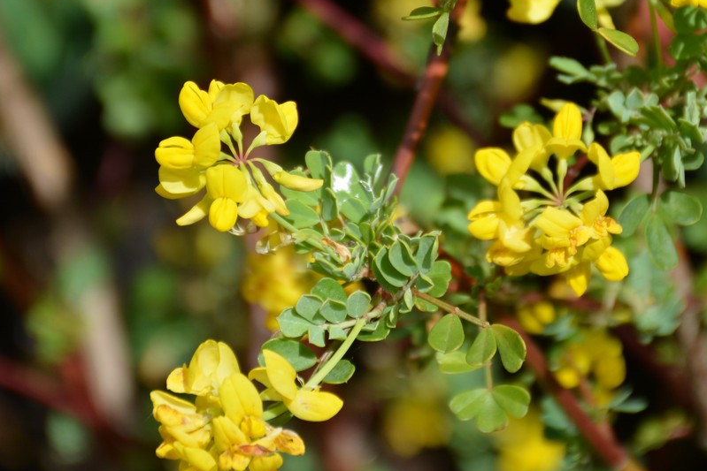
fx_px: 7739
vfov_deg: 3.5
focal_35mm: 394
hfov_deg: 5.2
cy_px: 68
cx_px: 338
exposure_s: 1/640
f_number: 6.3
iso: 200
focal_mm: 140
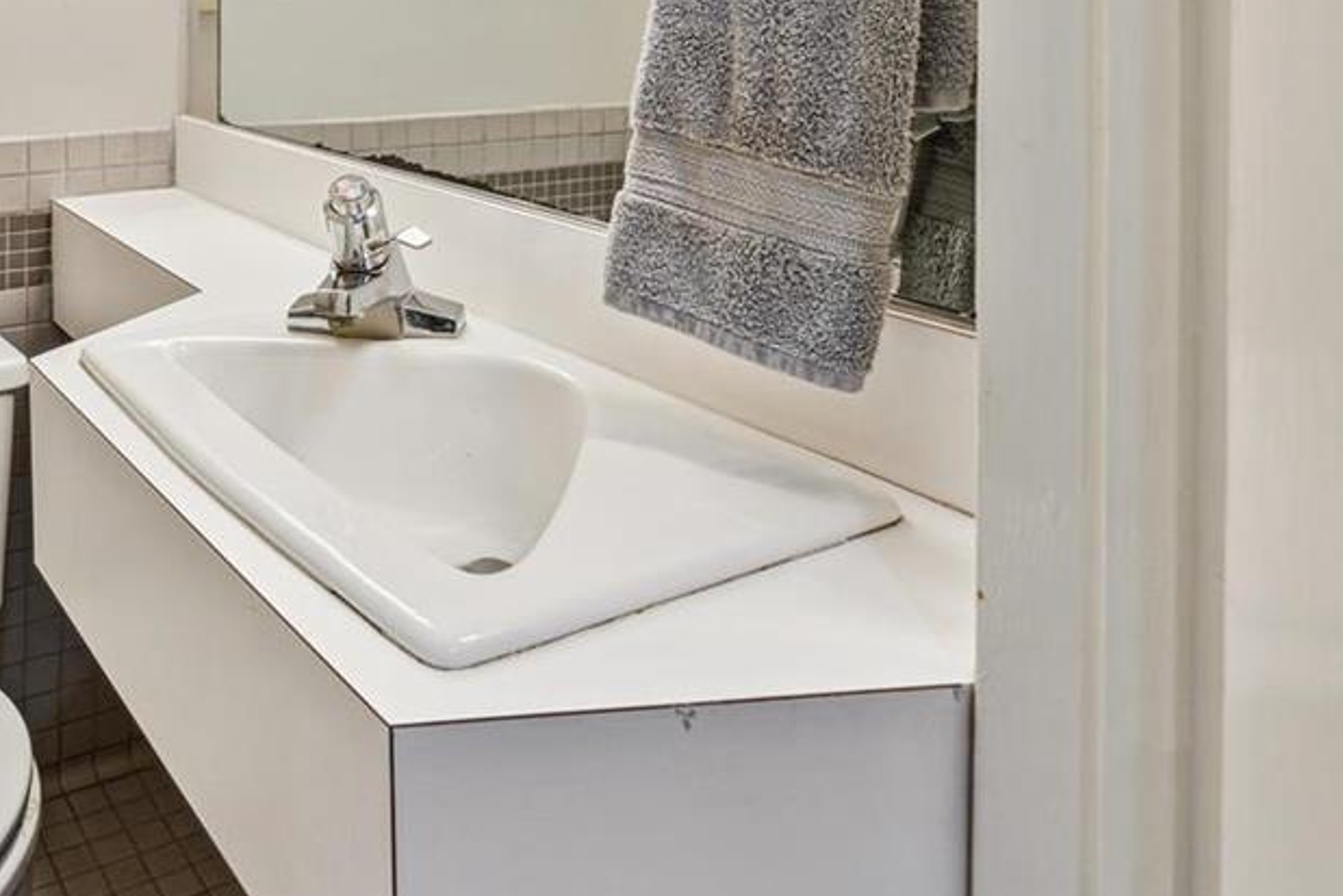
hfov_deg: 57.1
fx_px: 1157
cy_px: 2
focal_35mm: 31
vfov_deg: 37.8
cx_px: 328
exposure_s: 1/8
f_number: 8
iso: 100
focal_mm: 12
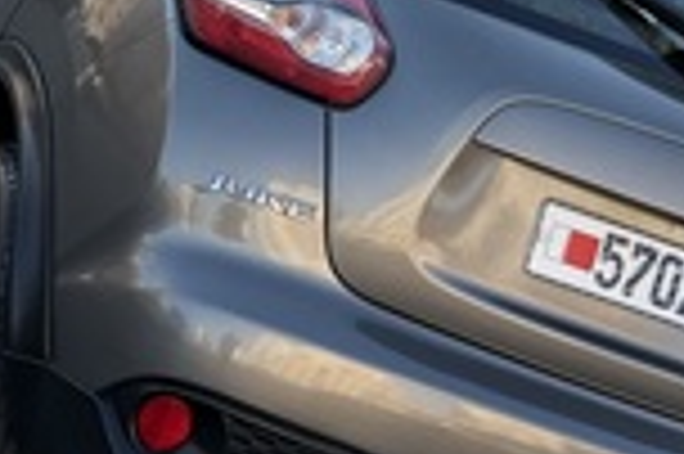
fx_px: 2847
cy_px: -70
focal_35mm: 150
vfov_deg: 9.0
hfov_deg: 13.7
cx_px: 335
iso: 64
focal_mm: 6.76
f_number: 1.78
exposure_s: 1/1353
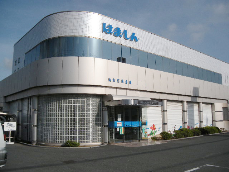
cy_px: 86
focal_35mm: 35
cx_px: 114
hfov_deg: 52.6
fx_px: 232
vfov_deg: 40.7
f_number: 6.4
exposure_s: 1/636
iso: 64
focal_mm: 5.9
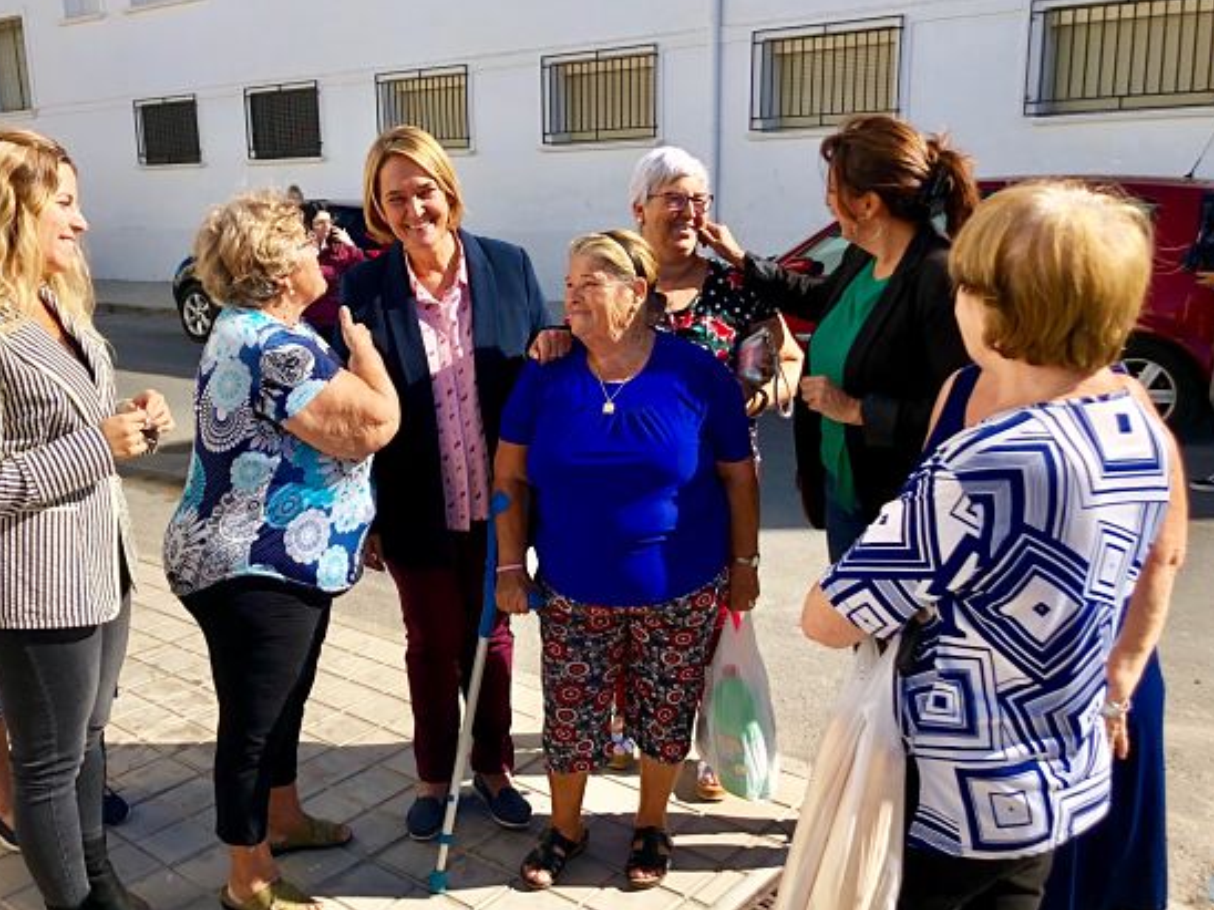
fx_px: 1192
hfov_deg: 53.6
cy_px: 473
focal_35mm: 34
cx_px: 493
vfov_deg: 41.8
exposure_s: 1/1499
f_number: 1.8
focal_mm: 4
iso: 20
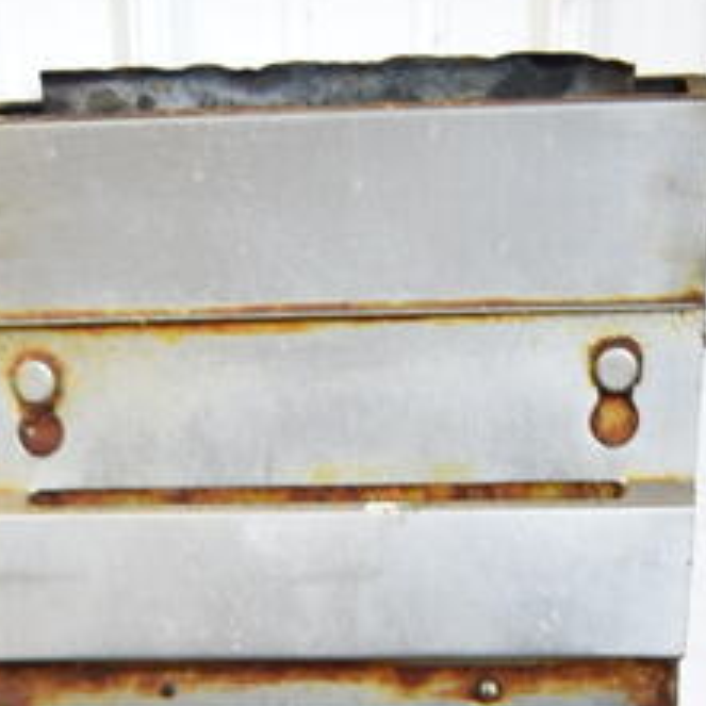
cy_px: 1359
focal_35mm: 95
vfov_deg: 15.2
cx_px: 208
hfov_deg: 18.2
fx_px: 2192
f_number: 3.5
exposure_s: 1/30
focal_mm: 18
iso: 360
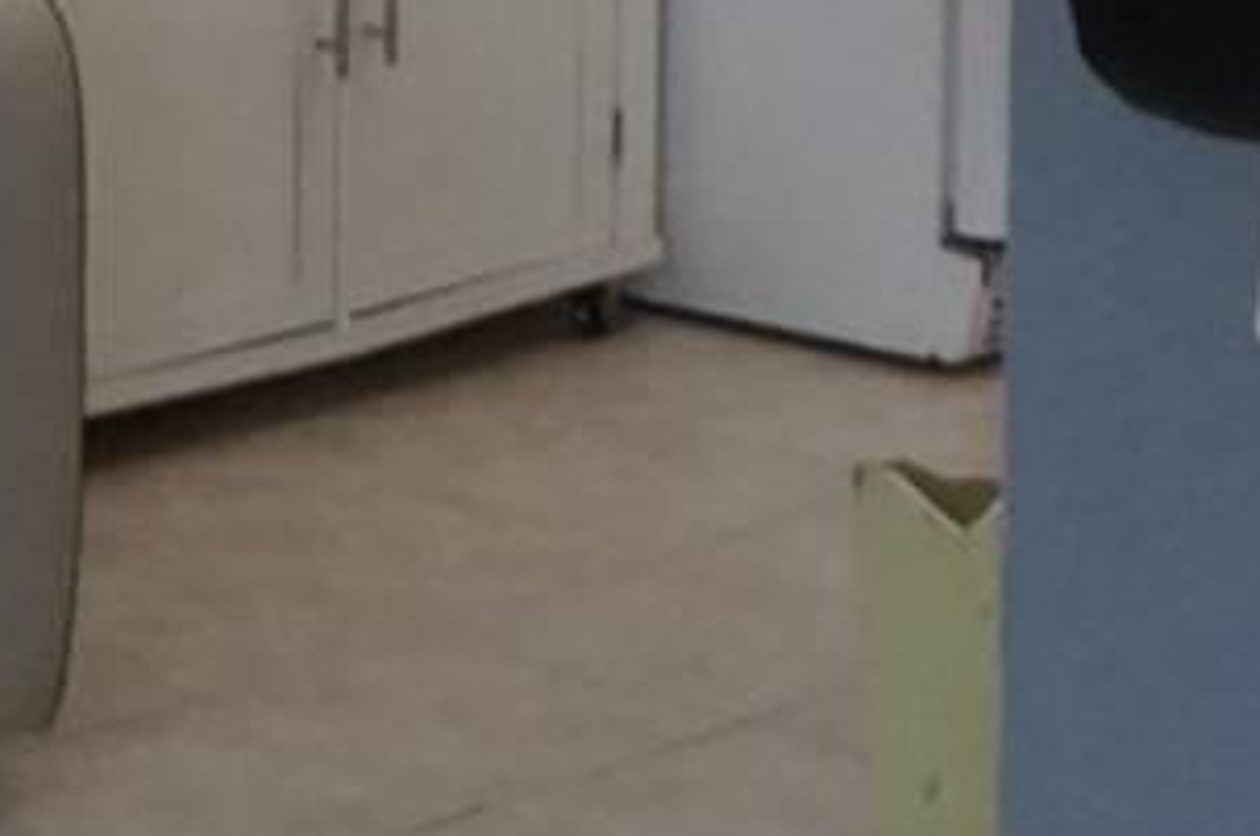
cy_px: -75
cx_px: -1048
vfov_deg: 7.9
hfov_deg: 11.1
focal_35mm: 172
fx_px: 6024
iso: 1600
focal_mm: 17
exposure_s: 1/20
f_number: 18
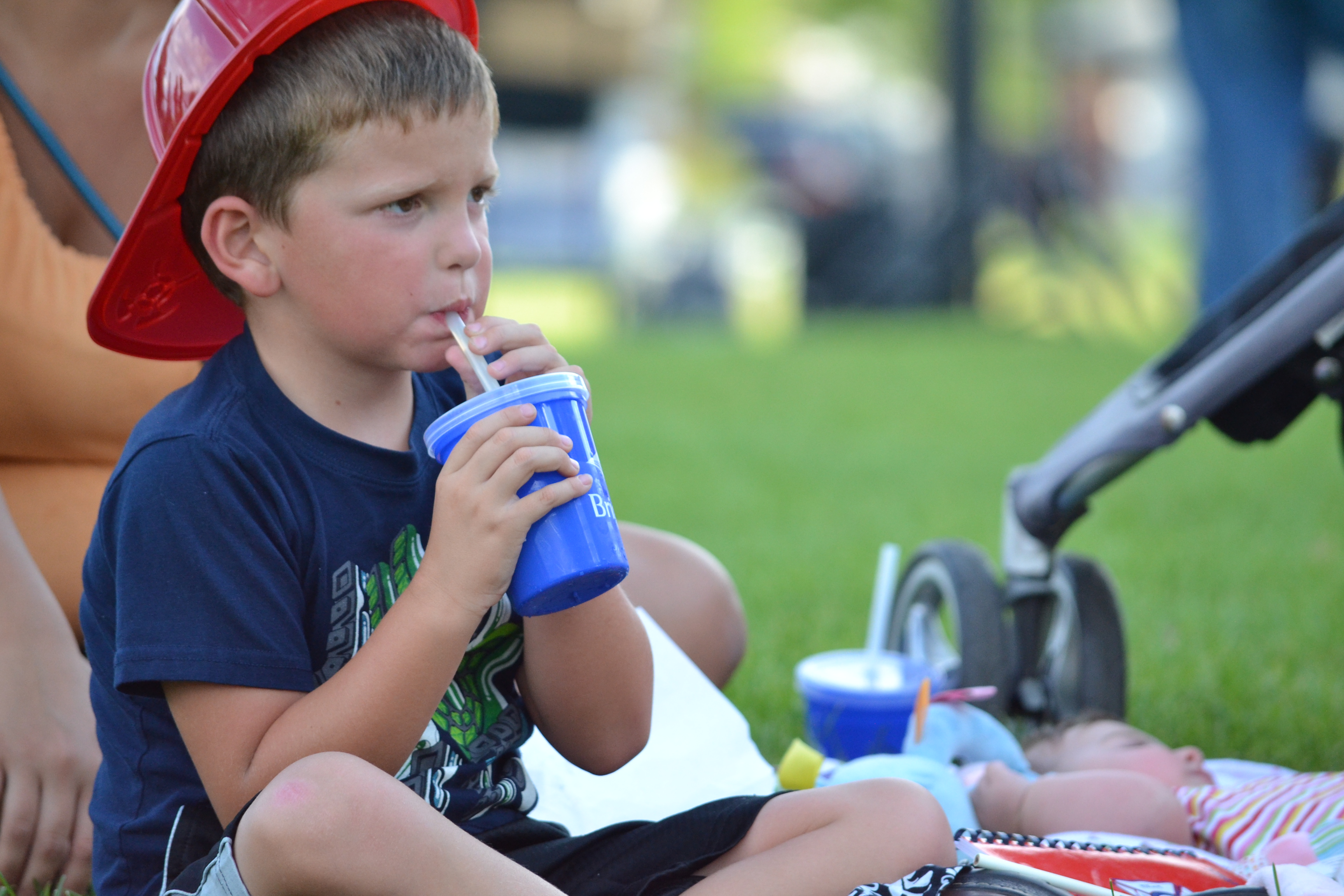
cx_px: 672
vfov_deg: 3.8
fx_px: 13439
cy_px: 448
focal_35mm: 360
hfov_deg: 5.7
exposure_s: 1/500
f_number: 5.3
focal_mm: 240
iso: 1100
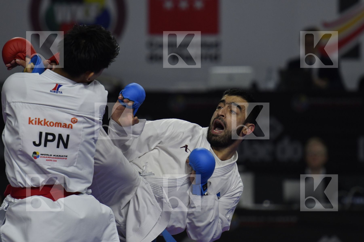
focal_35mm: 420
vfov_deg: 3.3
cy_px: 121
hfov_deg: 4.9
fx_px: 4244
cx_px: 182
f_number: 4
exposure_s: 1/800
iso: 800
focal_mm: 280
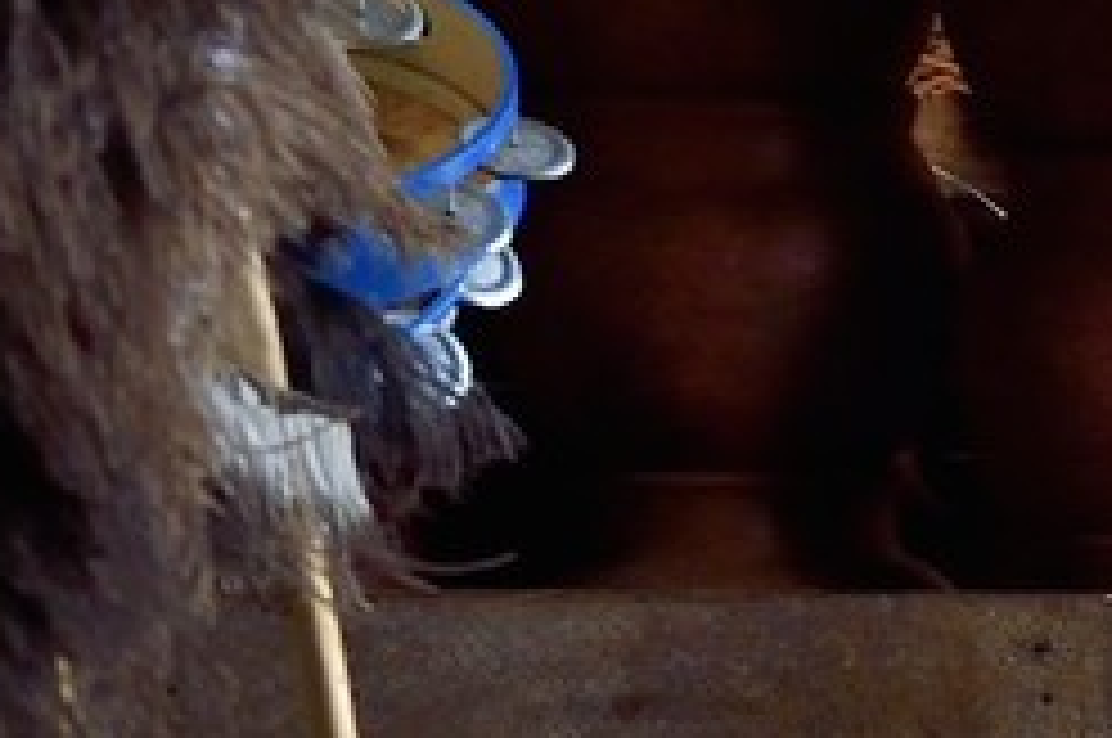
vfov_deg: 4.9
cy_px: 1674
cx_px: 2940
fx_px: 8391
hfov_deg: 7.0
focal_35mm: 272
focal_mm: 42
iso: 800
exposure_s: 1/160
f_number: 8
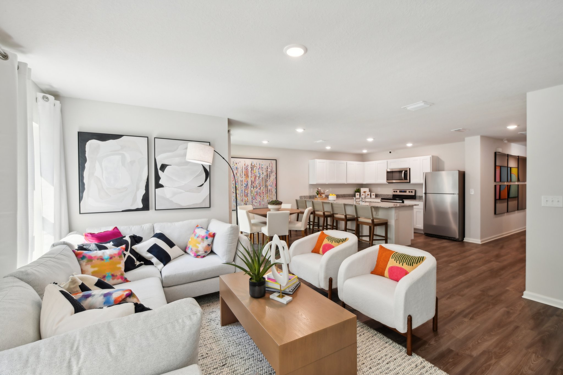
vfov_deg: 73.7
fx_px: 250
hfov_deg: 96.7
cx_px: 282
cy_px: 188
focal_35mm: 16
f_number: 8
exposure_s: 1/25
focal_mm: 16
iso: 400
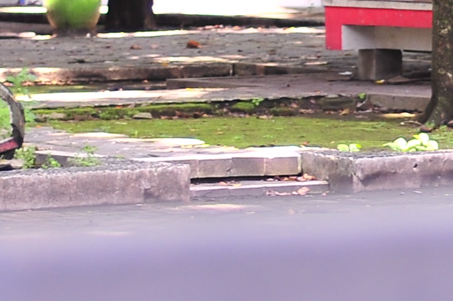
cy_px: -1
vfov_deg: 3.3
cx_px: 409
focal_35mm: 414
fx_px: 5203
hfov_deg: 5.0
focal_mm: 50
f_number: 2
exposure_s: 1/250
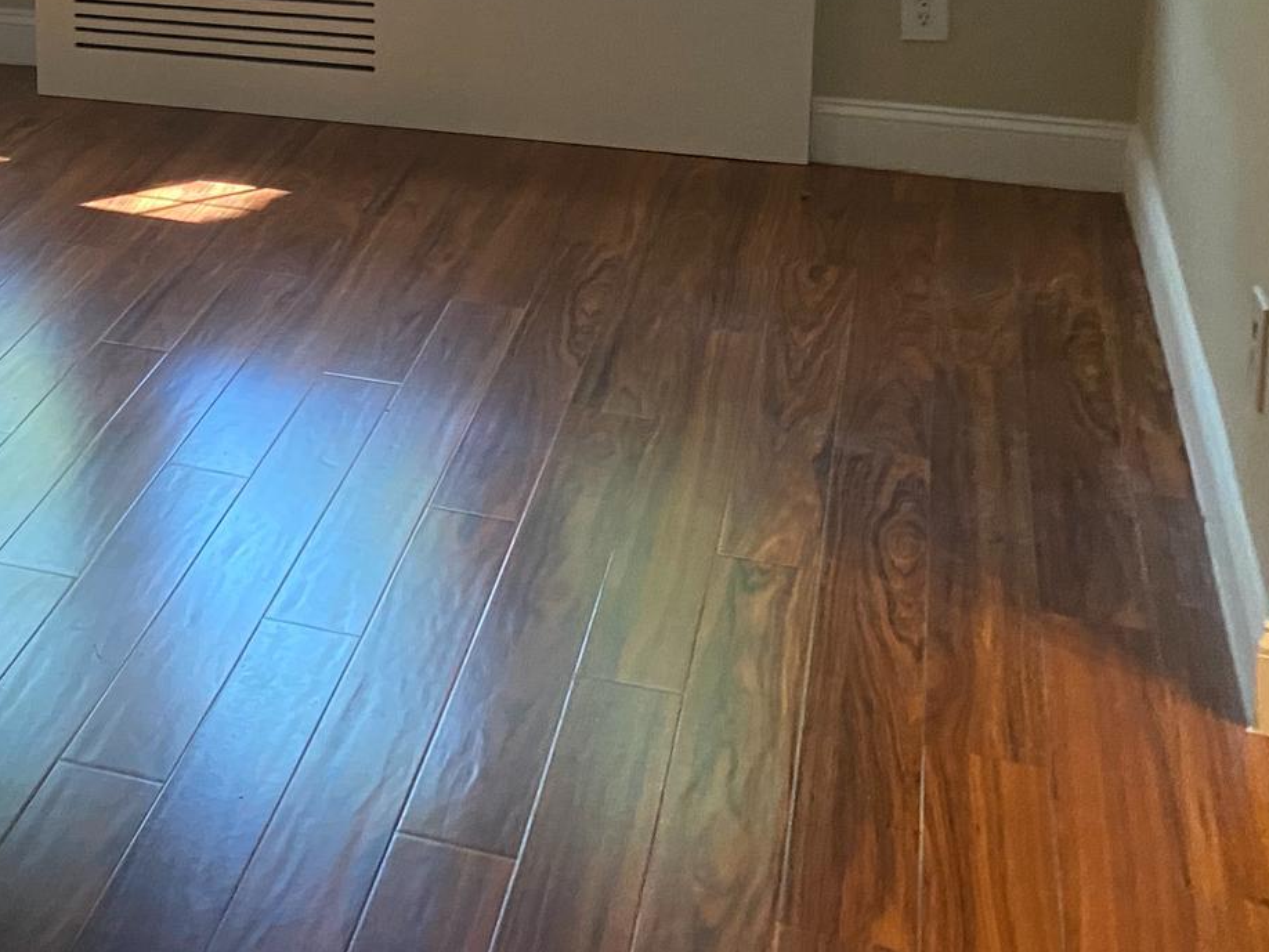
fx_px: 2127
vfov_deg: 23.7
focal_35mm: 58
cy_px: -86
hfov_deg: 30.8
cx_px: -4
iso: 250
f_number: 1.8
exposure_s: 1/60
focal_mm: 4.25
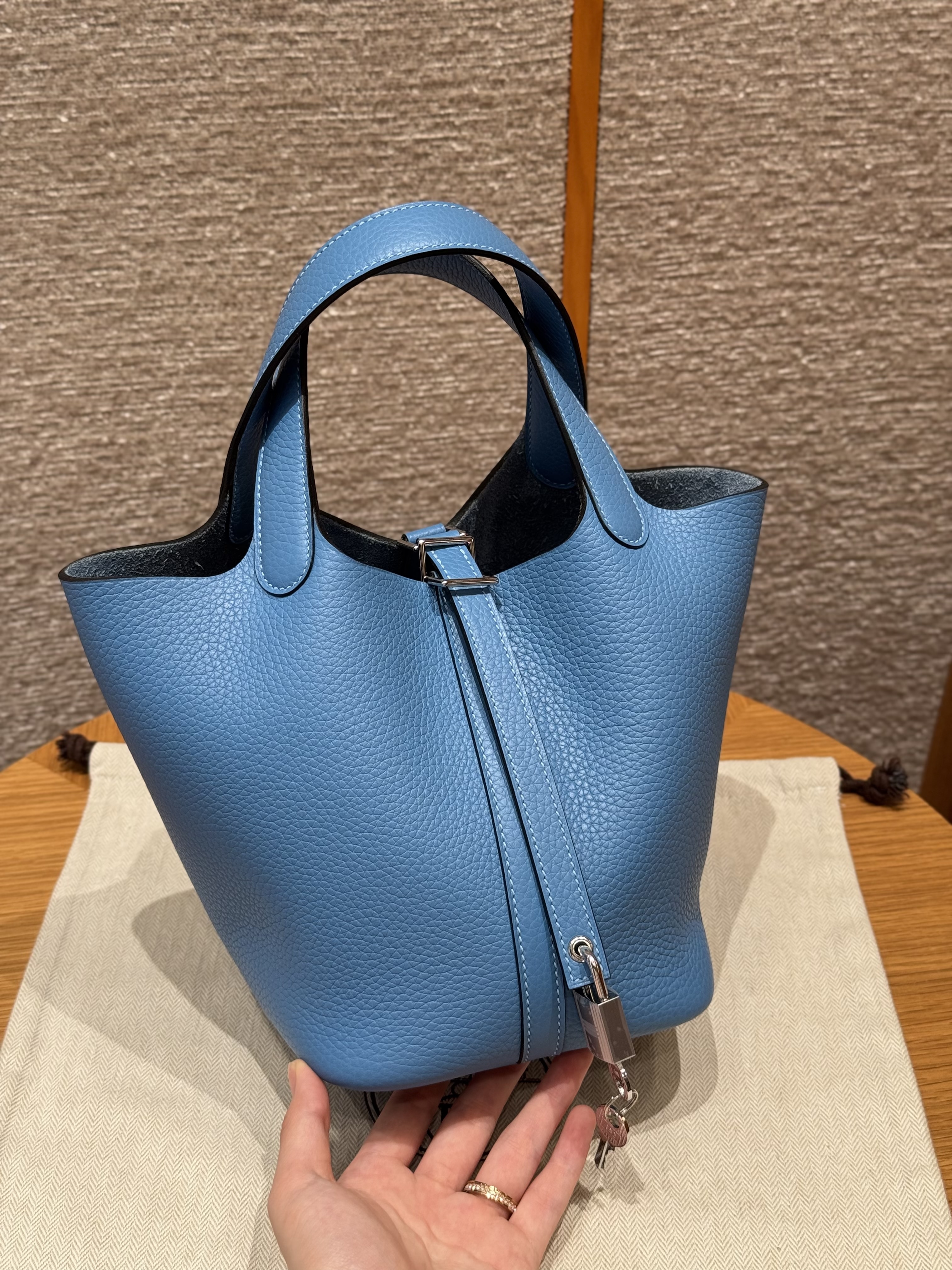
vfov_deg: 39.7
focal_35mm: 48
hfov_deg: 30.3
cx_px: 476
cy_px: 635
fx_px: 1760
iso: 50
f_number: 1.78
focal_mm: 6.76
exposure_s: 1/50
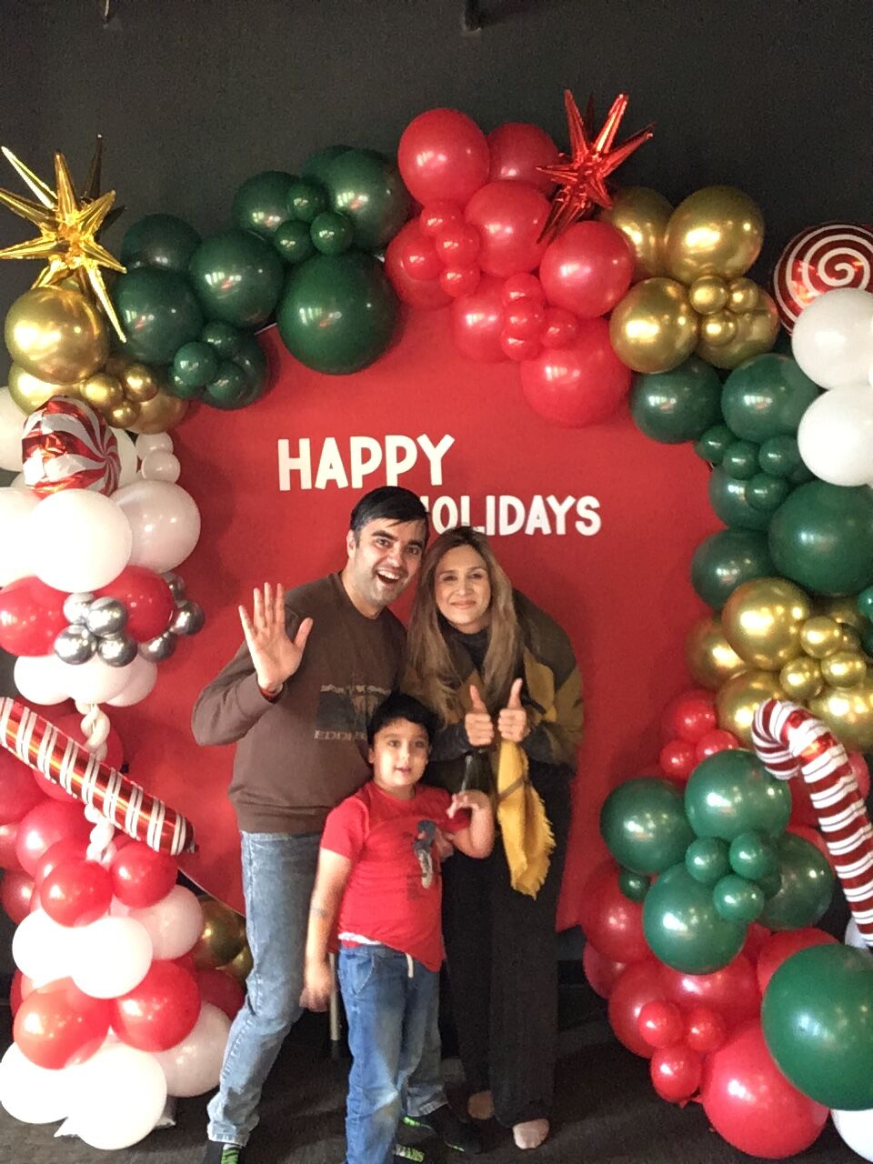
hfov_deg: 45.4
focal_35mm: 31
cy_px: 582
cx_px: 436
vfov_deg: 58.4
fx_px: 1042
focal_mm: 2.15
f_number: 2.4
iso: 400
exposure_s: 1/33
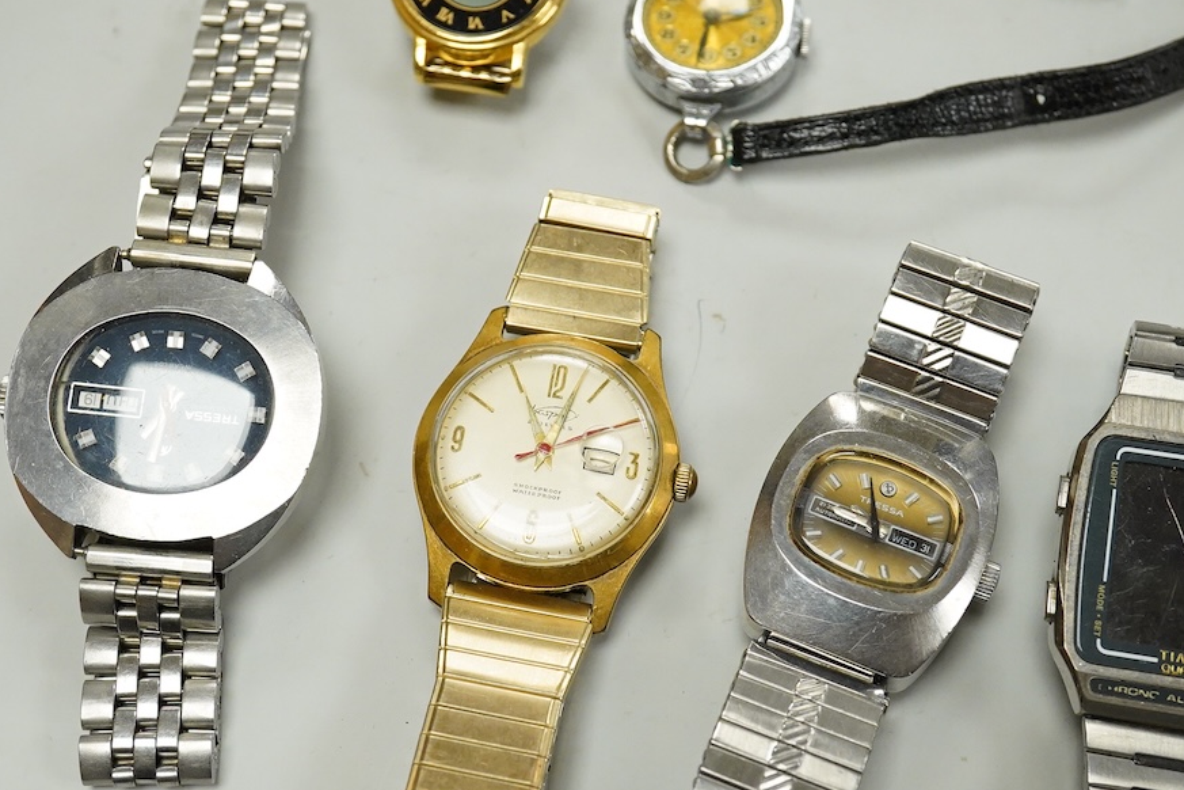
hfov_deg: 34.5
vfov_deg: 23.4
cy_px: 451
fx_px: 1907
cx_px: 551
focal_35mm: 58
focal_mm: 30
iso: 3200
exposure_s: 1/400
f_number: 9
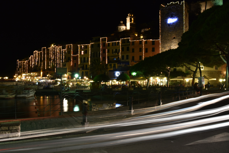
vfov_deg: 43.6
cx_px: 114
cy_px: 76
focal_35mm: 30
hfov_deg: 61.9
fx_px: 191
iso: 100
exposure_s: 20
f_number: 16
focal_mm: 20
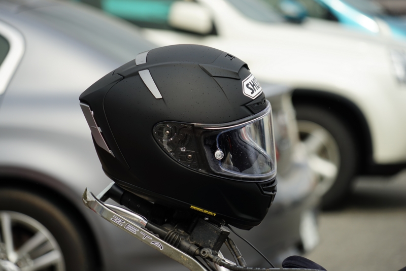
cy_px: 136
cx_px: 203
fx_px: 2516
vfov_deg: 6.2
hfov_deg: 9.2
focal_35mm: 223
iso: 100
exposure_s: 1/250
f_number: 6.3
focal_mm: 223
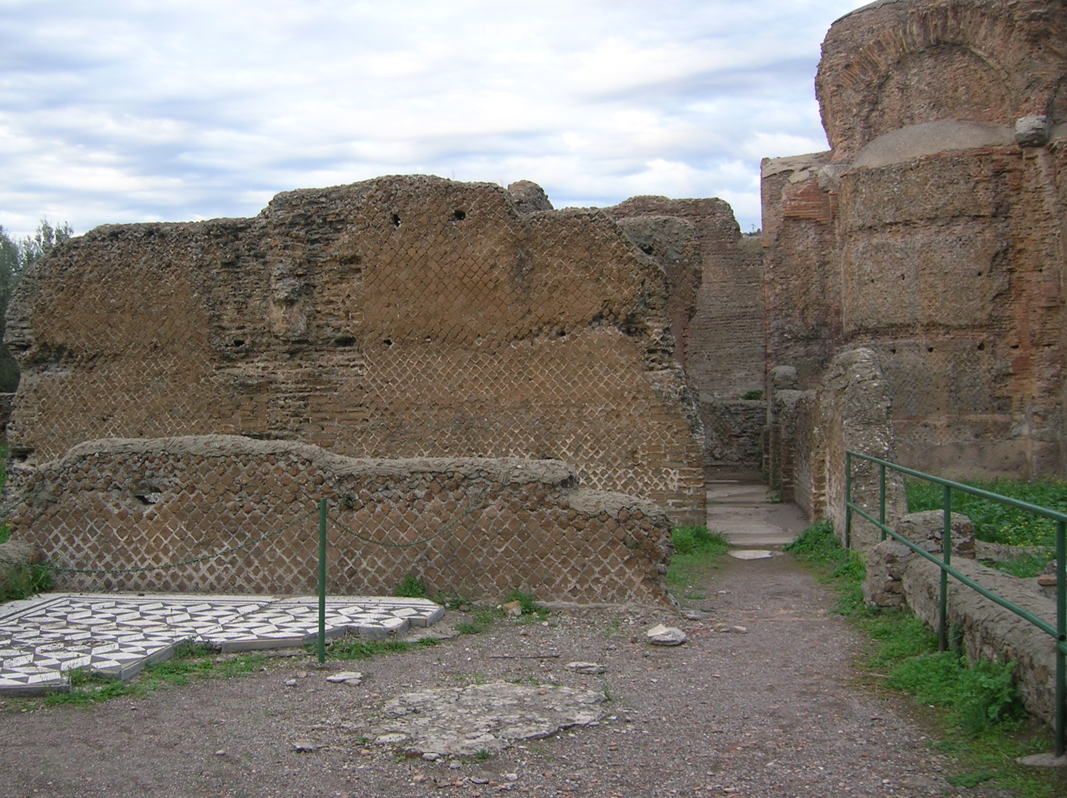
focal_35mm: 39
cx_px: 456
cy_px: 381
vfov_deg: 36.8
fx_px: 1201
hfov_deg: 47.7
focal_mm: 5.7
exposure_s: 1/50.3
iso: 50
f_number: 2.9
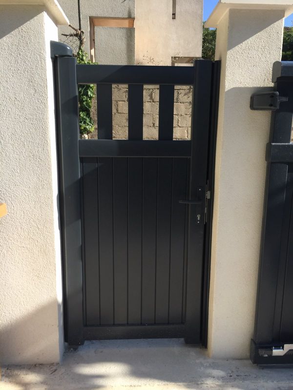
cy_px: 195
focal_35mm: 29
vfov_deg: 61.7
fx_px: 327
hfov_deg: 48.2
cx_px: 146
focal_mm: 4.15
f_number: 2.2
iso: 32
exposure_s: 1/1199
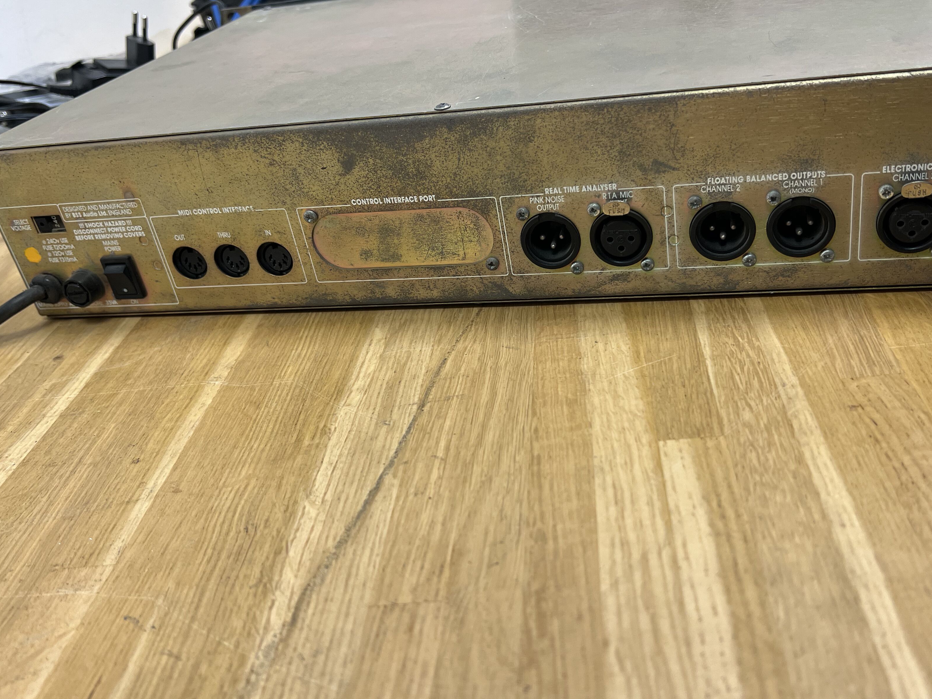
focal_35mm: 33
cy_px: 345
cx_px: 520
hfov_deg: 55.2
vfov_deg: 42.9
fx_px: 889
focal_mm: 5.7
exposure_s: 1/100
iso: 100
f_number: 1.5
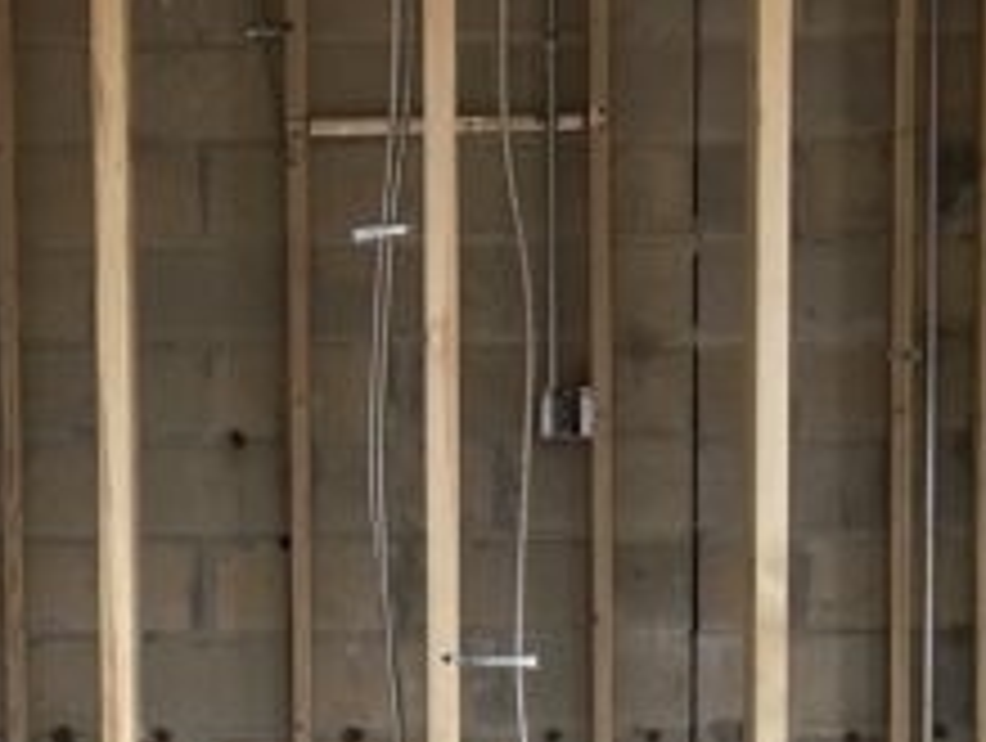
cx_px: 311
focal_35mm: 112
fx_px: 3195
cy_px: 809
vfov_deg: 13.0
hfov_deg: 17.5
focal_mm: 6.86
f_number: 1.78
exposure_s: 1/190
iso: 64
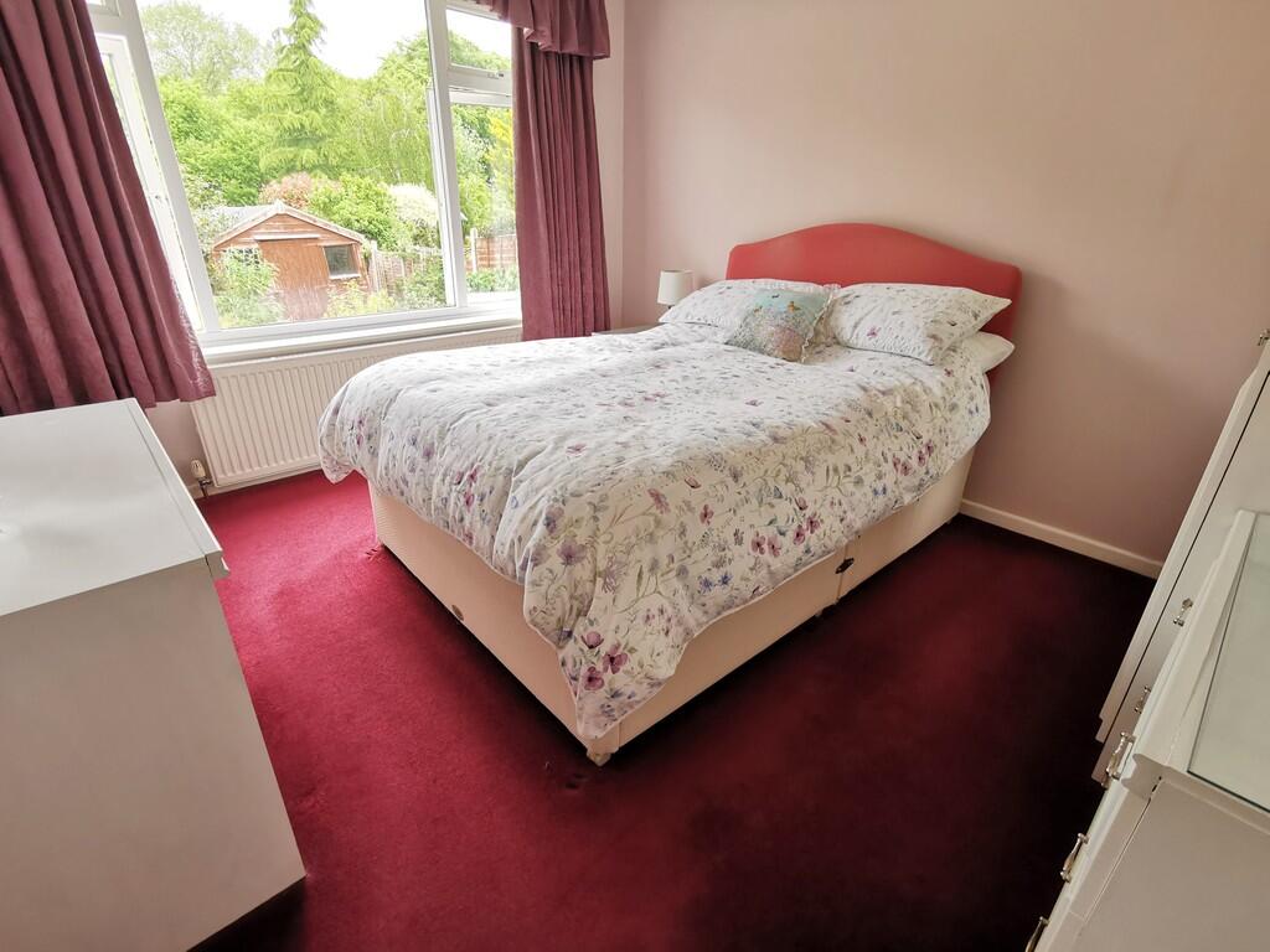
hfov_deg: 91.0
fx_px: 624
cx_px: 635
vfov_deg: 74.7
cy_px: 476
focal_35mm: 17
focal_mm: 2.26
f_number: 2.2
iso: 100
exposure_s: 1/50
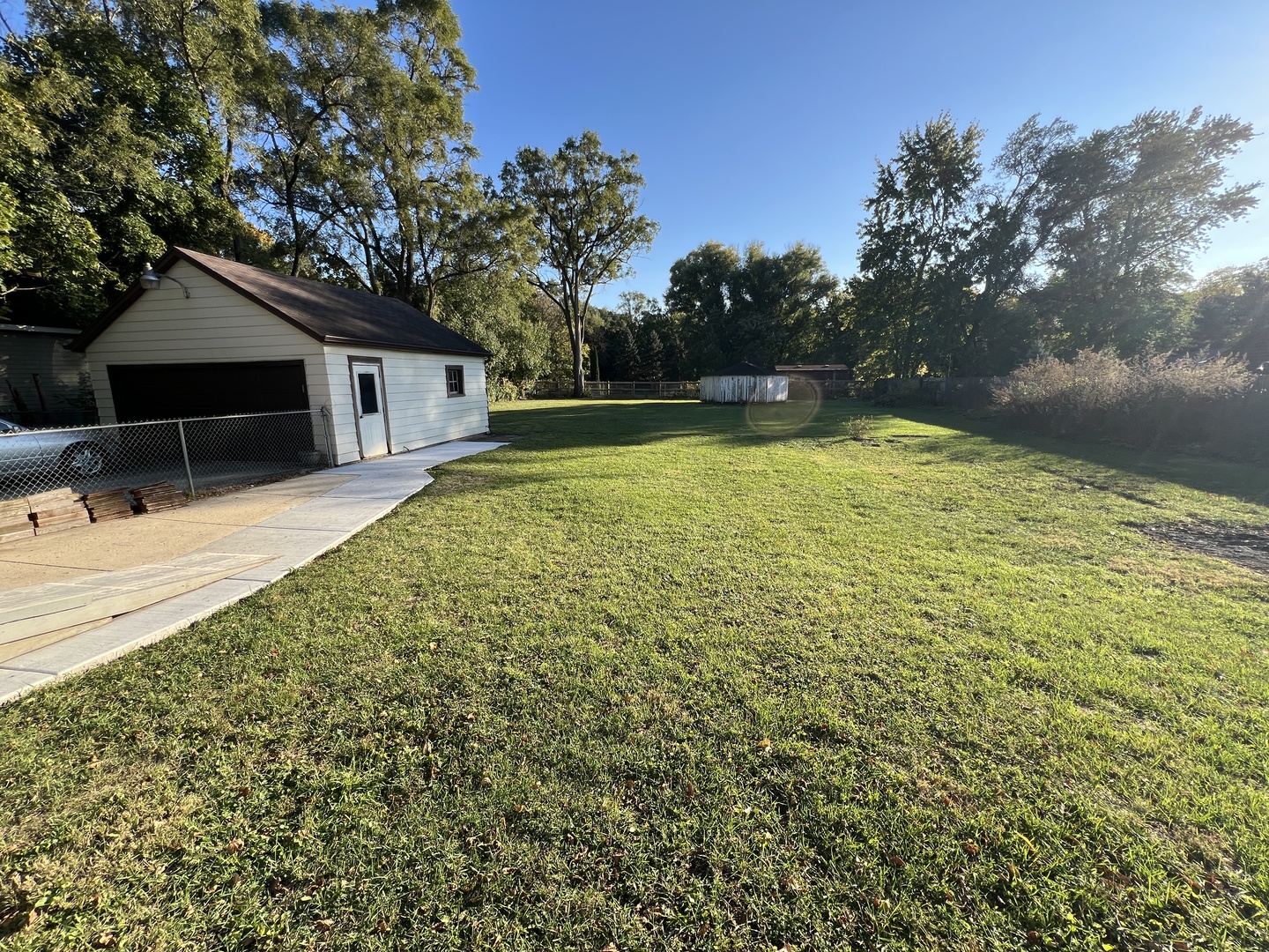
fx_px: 477
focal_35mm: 13
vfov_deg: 89.9
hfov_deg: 106.2
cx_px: 634
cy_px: 476
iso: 32
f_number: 1.8
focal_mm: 1.57
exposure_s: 1/436
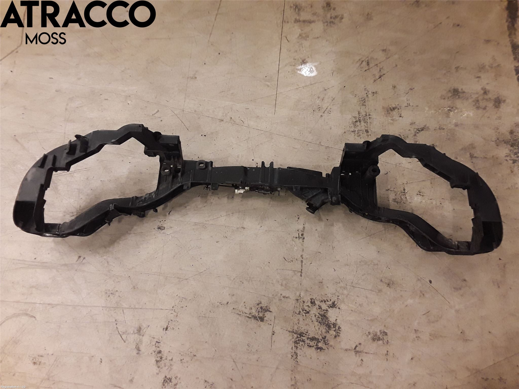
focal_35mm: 28
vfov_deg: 49.7
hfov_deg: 63.4
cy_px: 194
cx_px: 260
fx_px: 420
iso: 125
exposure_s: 1/50
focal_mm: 2.91
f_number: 1.9
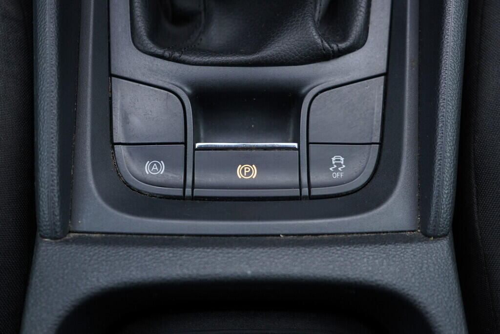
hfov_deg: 53.1
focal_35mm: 36
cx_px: 250
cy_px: 167
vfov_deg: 36.9
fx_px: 500
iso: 160
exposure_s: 1/40
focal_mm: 24
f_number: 2.8
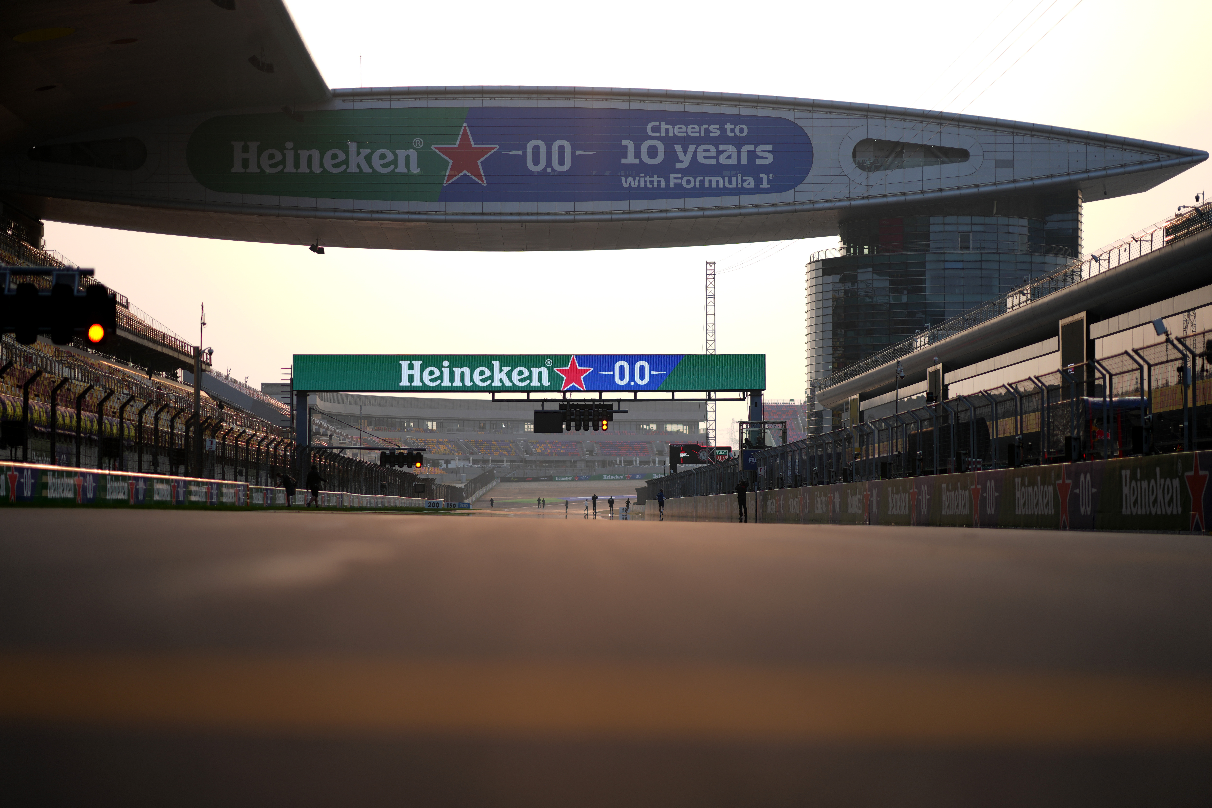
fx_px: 2861
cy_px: 404
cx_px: 606
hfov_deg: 23.9
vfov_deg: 16.1
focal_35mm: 85
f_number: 1.4
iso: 80
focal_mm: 85
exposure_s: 1/3200
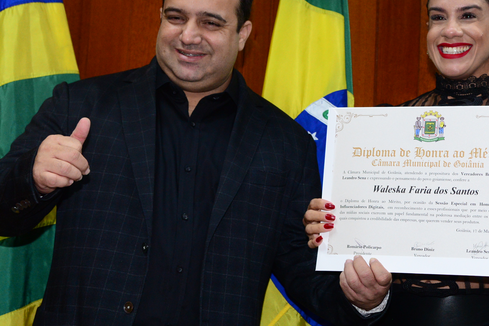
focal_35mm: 101
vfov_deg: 13.5
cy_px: 98
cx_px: 396
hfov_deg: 20.0
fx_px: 1372
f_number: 4.5
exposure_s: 1/100
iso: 2500
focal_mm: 58
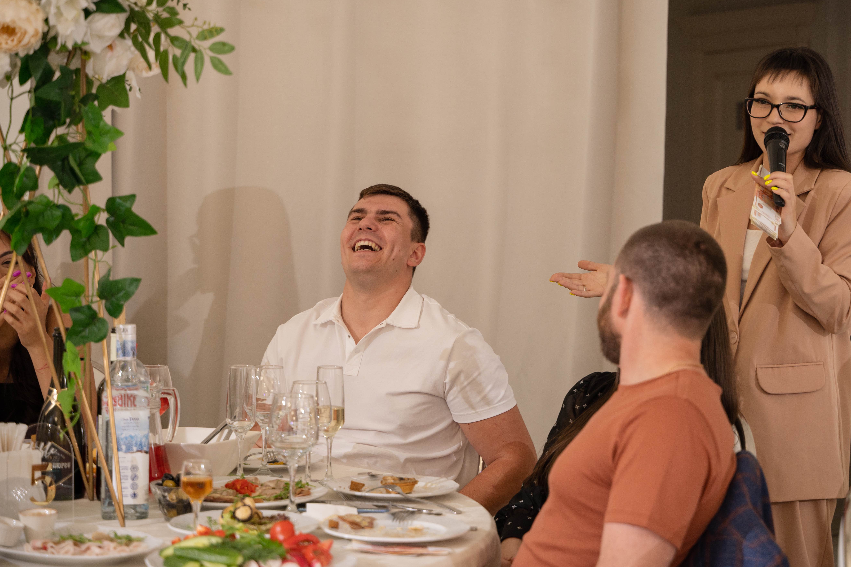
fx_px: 2032
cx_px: 487
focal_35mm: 86
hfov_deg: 23.6
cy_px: 244
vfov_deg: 15.9
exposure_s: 1/160
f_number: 3.5
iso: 800
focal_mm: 75
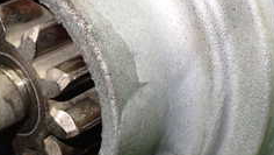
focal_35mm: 83
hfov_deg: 25.1
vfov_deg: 14.6
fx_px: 603
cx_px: 52
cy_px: 99
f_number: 2.3
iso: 640
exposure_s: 1/125
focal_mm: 5.4
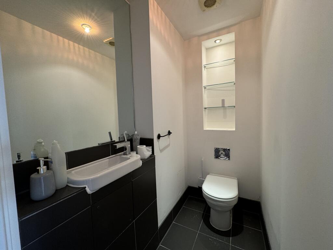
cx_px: 166
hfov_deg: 102.1
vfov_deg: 85.7
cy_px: 125
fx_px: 135
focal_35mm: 14
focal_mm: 2.22
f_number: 2.2
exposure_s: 1/100
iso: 160
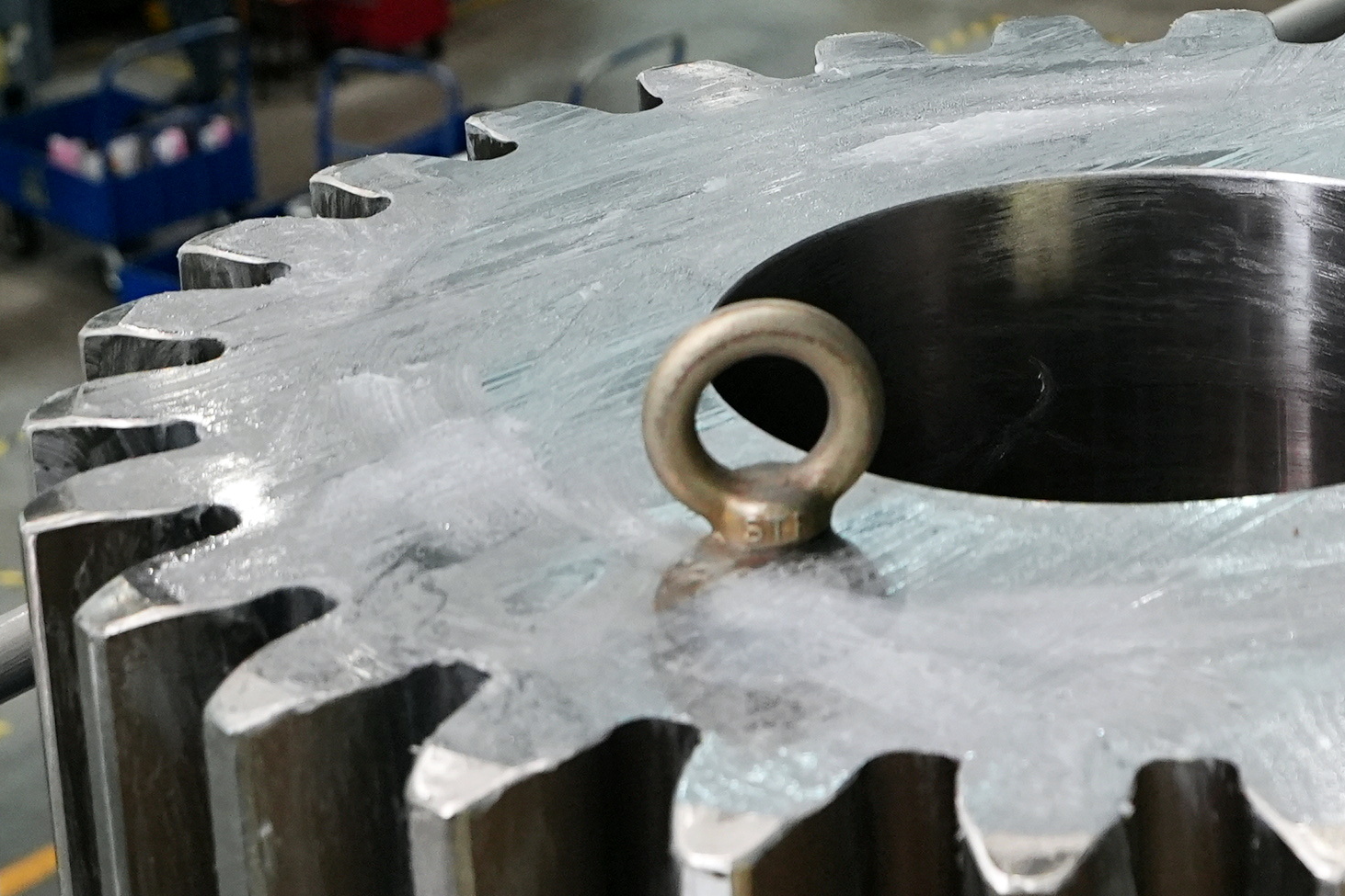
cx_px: 1191
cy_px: -96
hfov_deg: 19.3
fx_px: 3886
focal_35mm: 104
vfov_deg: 12.9
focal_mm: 33
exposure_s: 1/160
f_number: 4
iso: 2000
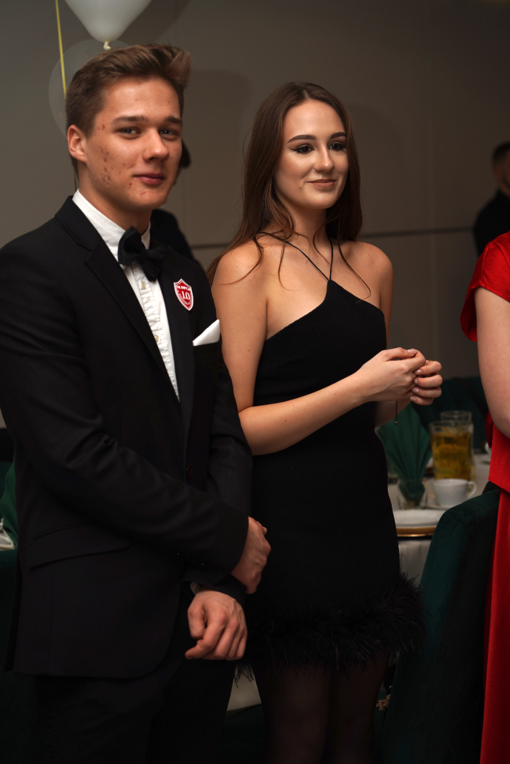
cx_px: 255
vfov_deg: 26.3
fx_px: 1636
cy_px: 382
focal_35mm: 77
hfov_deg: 17.7
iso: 100
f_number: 4
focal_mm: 77
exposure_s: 1/100
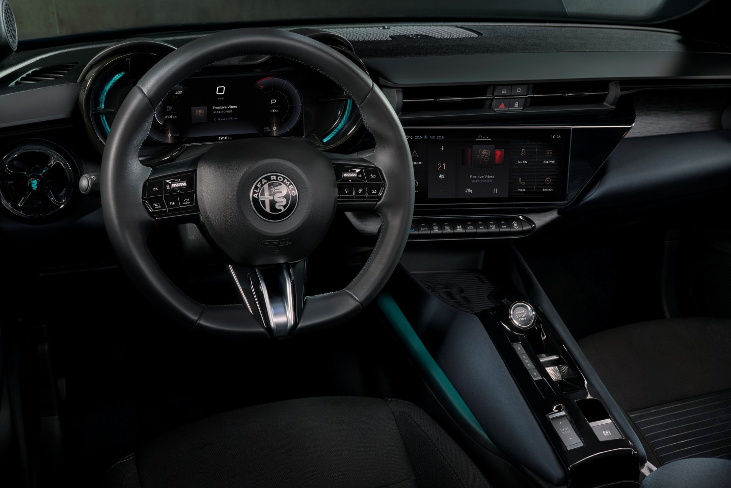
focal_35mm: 36
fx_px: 722
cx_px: 331
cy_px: 240
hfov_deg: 53.6
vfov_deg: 37.3
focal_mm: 31.5
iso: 125
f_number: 10
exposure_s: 1/15
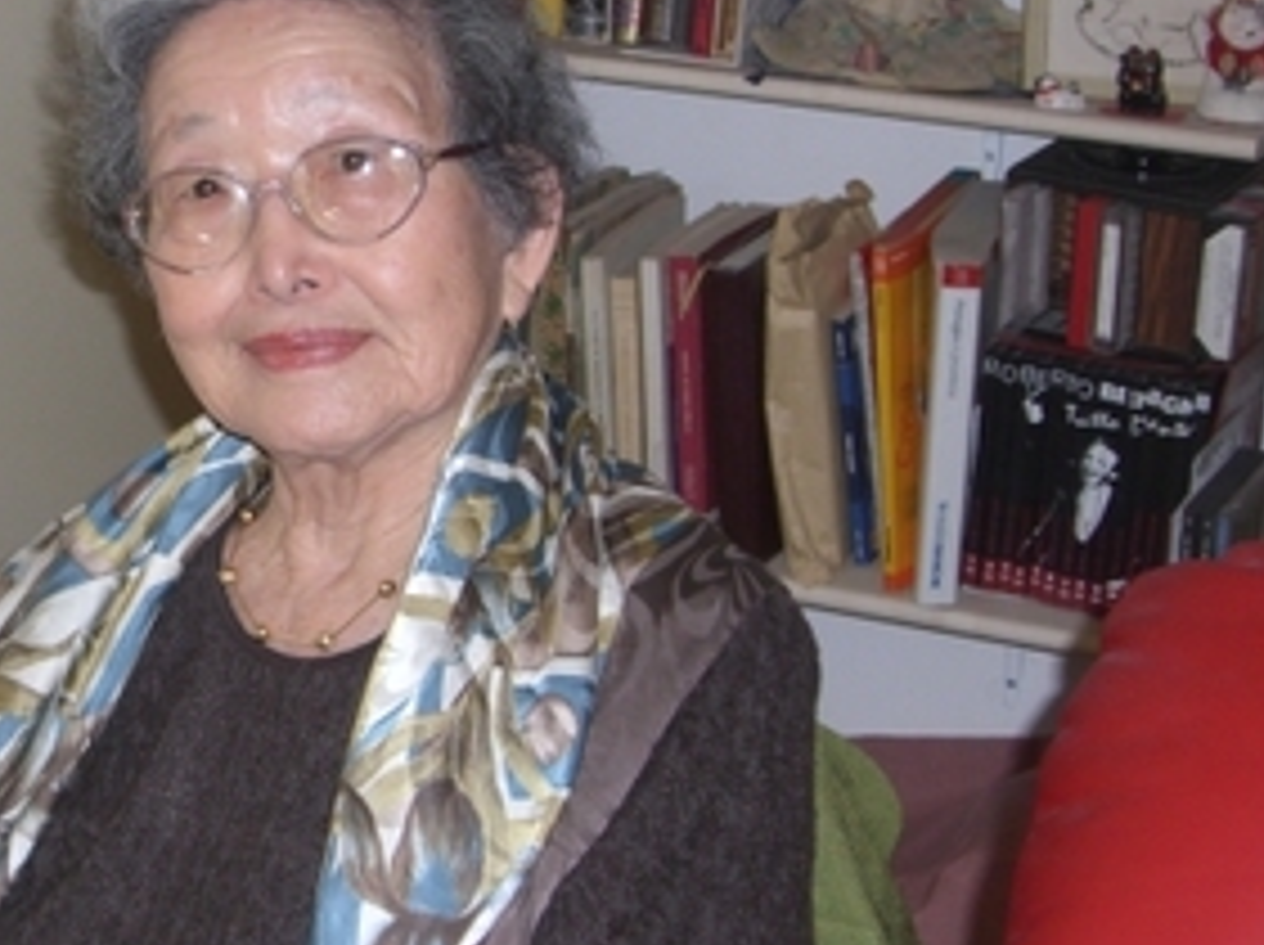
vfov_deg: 15.0
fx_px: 3574
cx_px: 229
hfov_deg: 19.8
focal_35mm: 98
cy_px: 349
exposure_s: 1/60
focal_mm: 9
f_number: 3.3
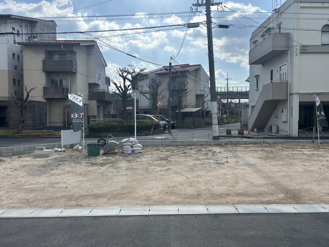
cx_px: 164
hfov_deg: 67.3
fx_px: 247
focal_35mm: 26
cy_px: 124
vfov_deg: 53.1
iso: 50
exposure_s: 1/5319
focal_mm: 5.7
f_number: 1.5
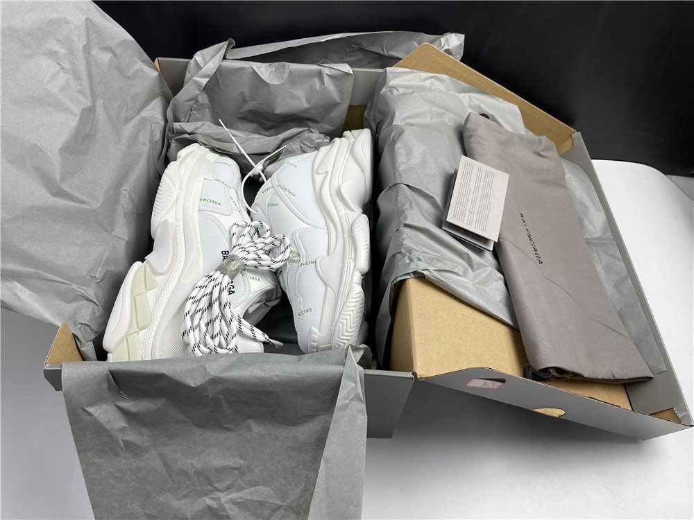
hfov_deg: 67.3
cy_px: 260
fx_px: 521
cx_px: 347
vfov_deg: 53.1
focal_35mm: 26
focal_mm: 4.2
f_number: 1.6
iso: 50
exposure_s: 1/121
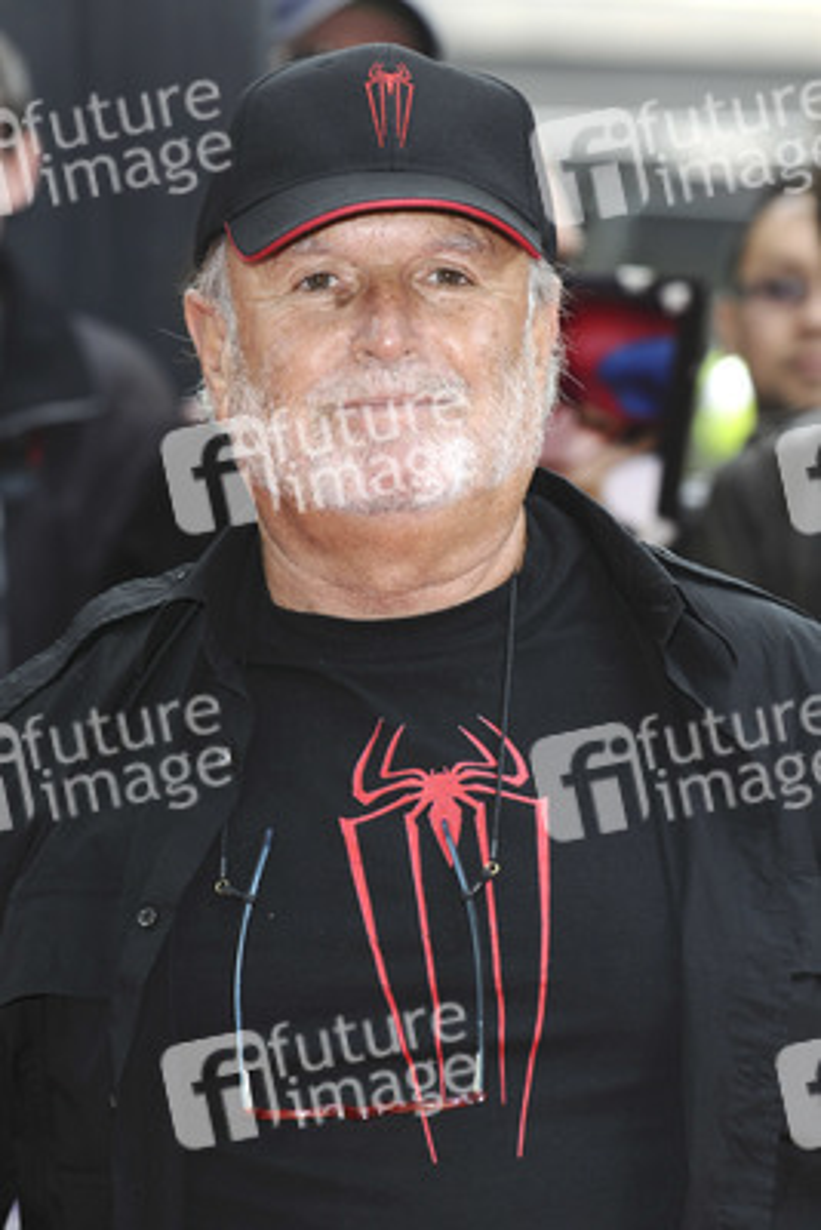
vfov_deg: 12.2
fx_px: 5742
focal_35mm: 168
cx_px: 410
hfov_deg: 8.2
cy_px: 615
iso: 320
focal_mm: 112
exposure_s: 1/200
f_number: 4.5
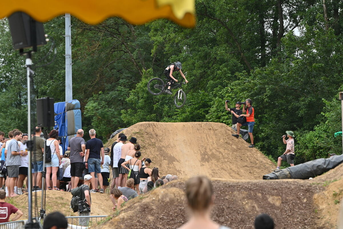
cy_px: 114
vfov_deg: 6.9
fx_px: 1905
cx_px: 172
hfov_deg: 10.3
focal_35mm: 200
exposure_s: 1/400
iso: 500
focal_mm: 200
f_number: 6.3
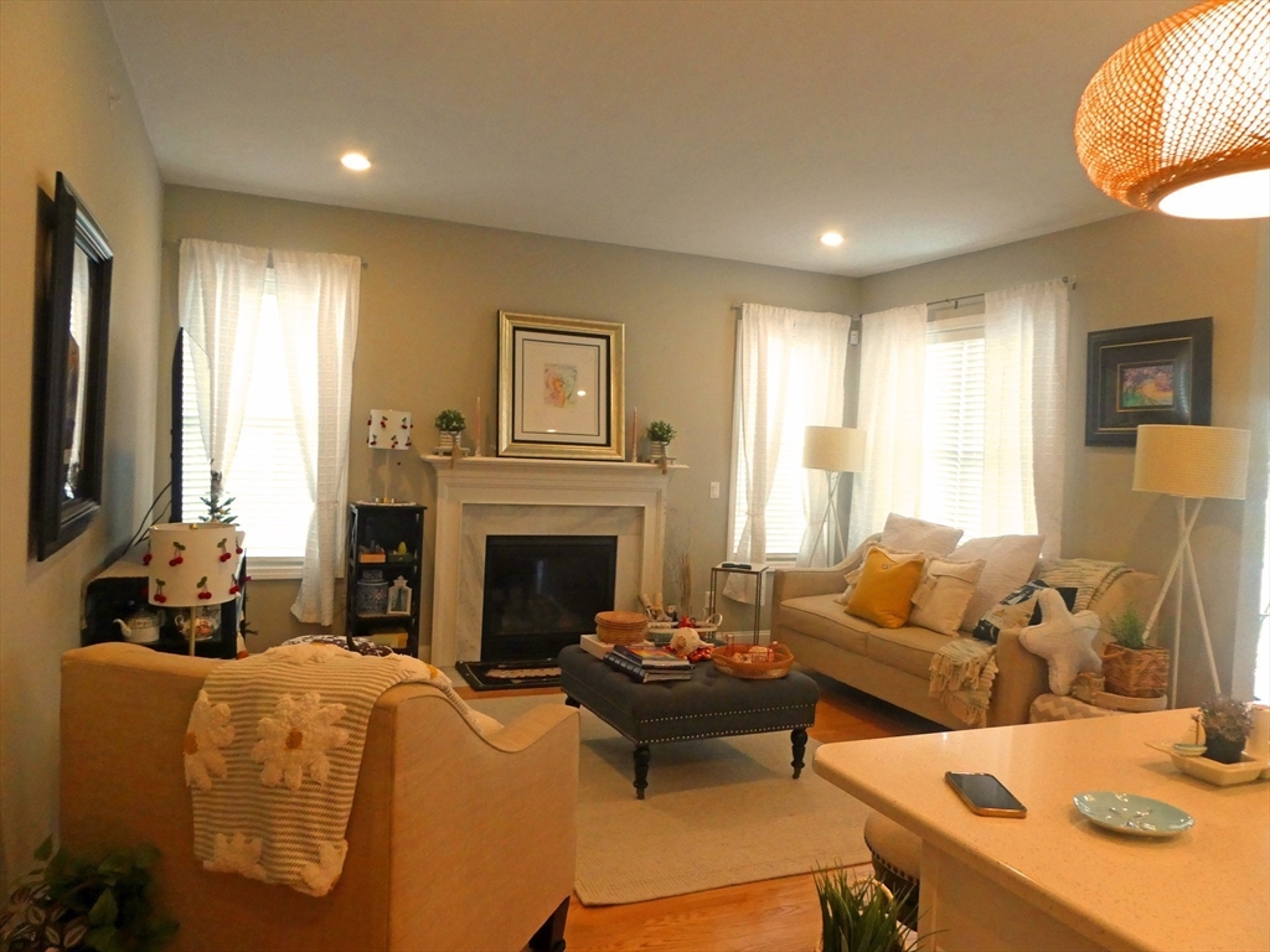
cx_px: 635
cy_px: 476
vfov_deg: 56.8
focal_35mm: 24
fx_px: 881
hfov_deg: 71.6
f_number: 3.3
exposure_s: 1/60
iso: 320
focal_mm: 4.3
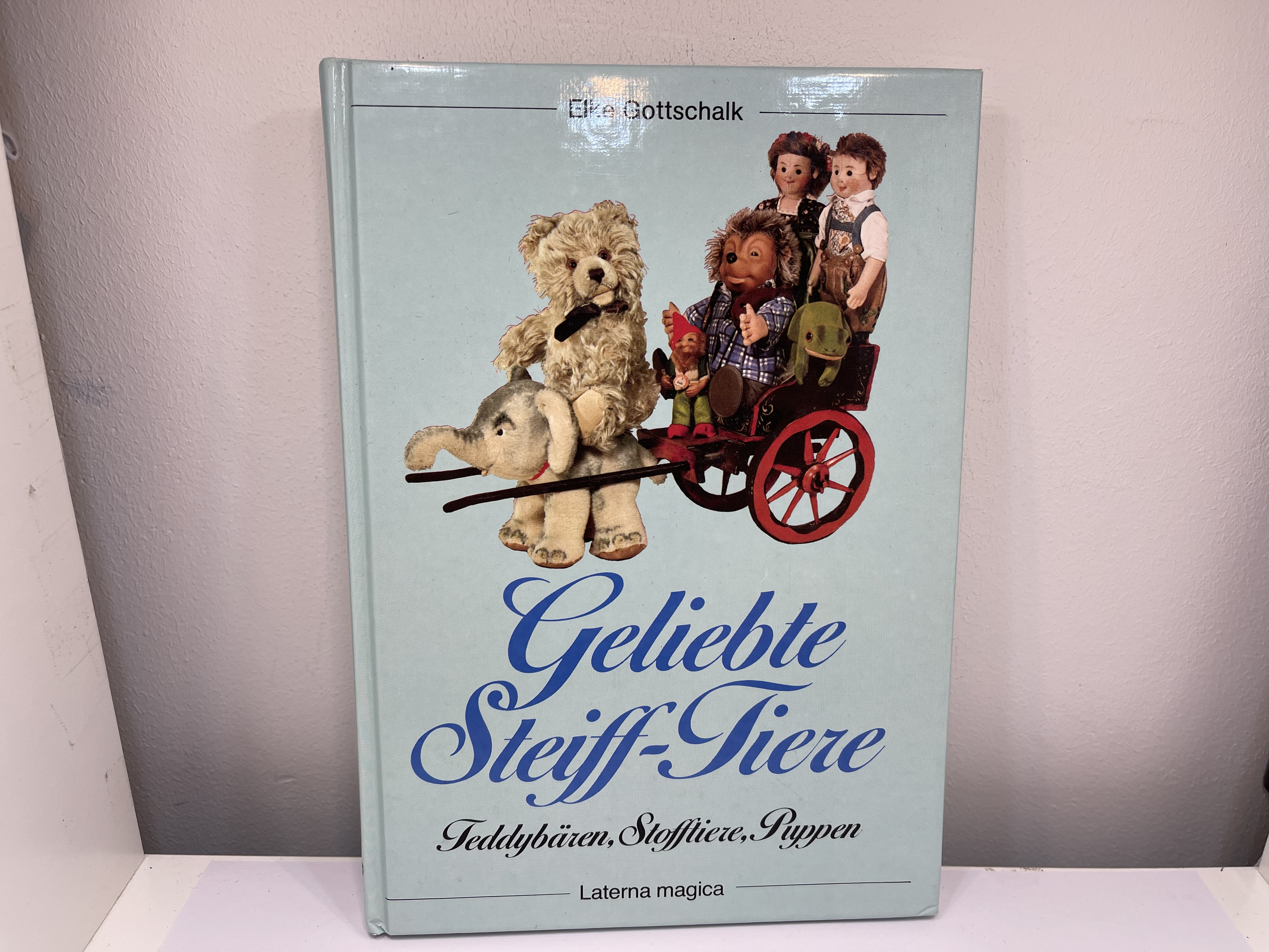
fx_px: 916
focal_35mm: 25
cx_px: 634
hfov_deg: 69.4
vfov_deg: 54.9
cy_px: 476
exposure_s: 1/231
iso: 32
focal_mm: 5.1
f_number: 1.6
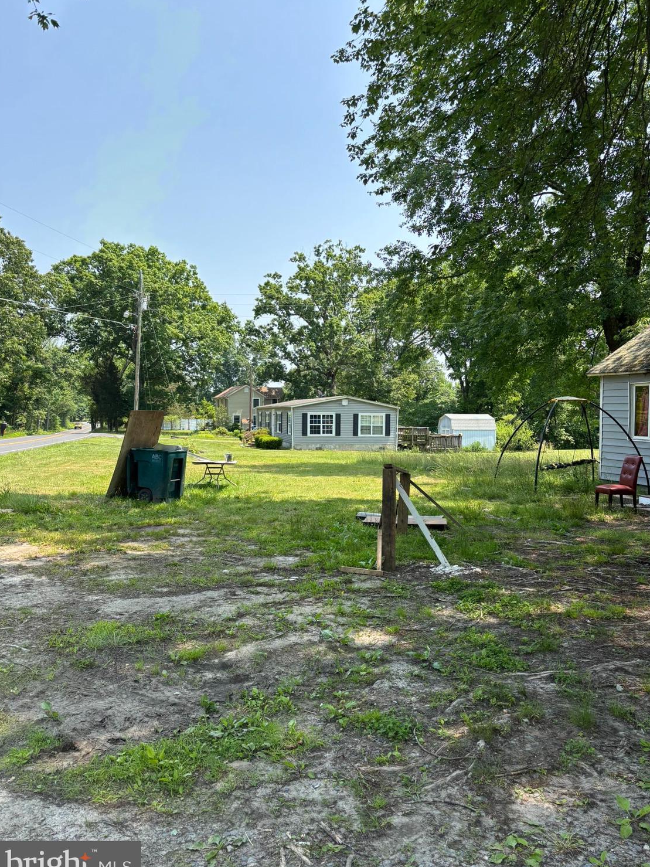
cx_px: 332
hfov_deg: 51.3
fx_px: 676
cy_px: 438
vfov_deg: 65.3
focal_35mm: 27
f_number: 1.6
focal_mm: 5.96
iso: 50
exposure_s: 1/1590
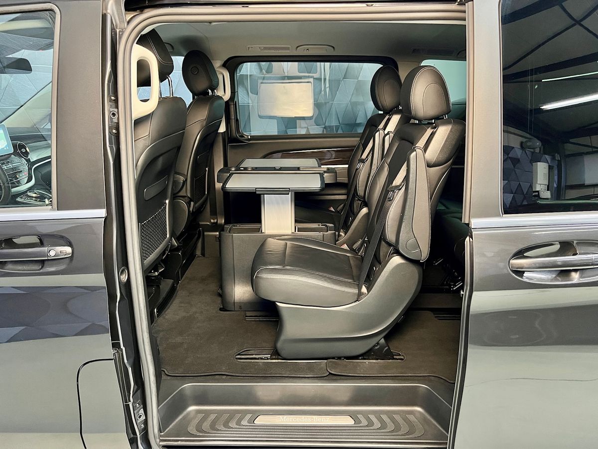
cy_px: 224
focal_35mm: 26
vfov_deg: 53.1
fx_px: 449
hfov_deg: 67.3
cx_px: 299
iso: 500
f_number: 1.5
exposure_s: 1/54
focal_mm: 5.7
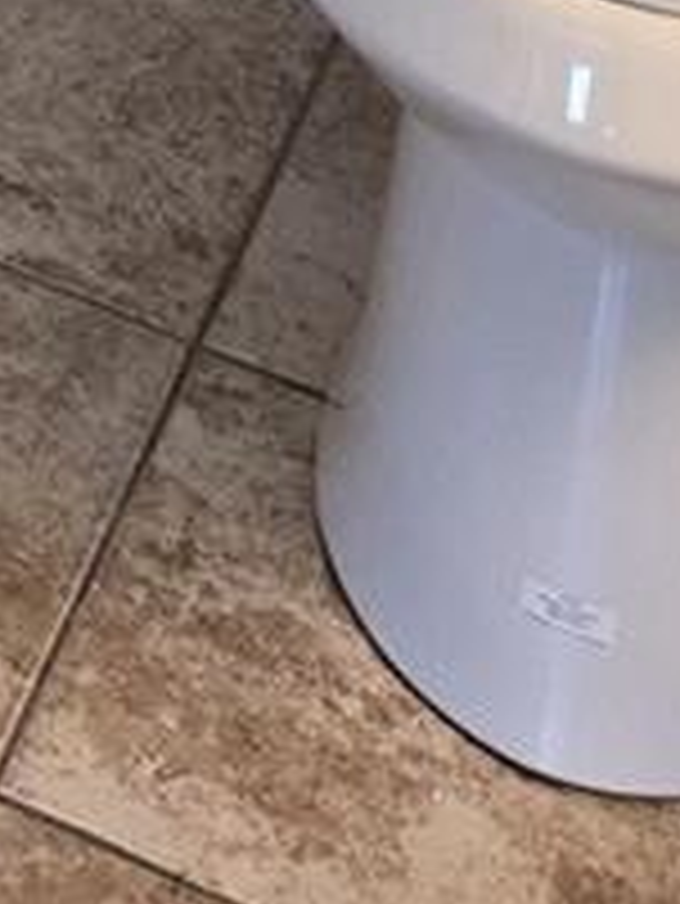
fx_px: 3585
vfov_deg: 10.5
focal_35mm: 137
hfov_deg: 9.9
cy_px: -1750
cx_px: -797
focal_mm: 5.4
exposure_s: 1/120
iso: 500
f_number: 1.8
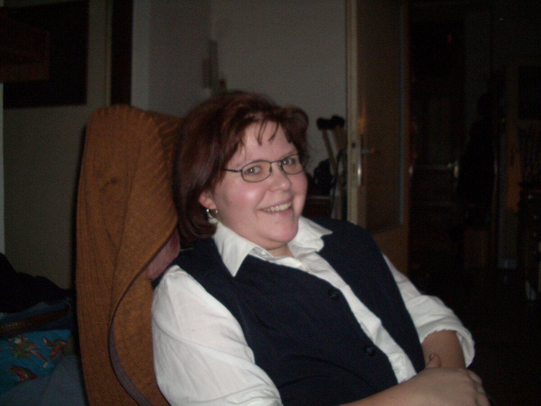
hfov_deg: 52.6
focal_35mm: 35
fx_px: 547
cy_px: 203
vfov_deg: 40.7
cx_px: 270
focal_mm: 5.8
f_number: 2.6
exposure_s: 1/60
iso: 200
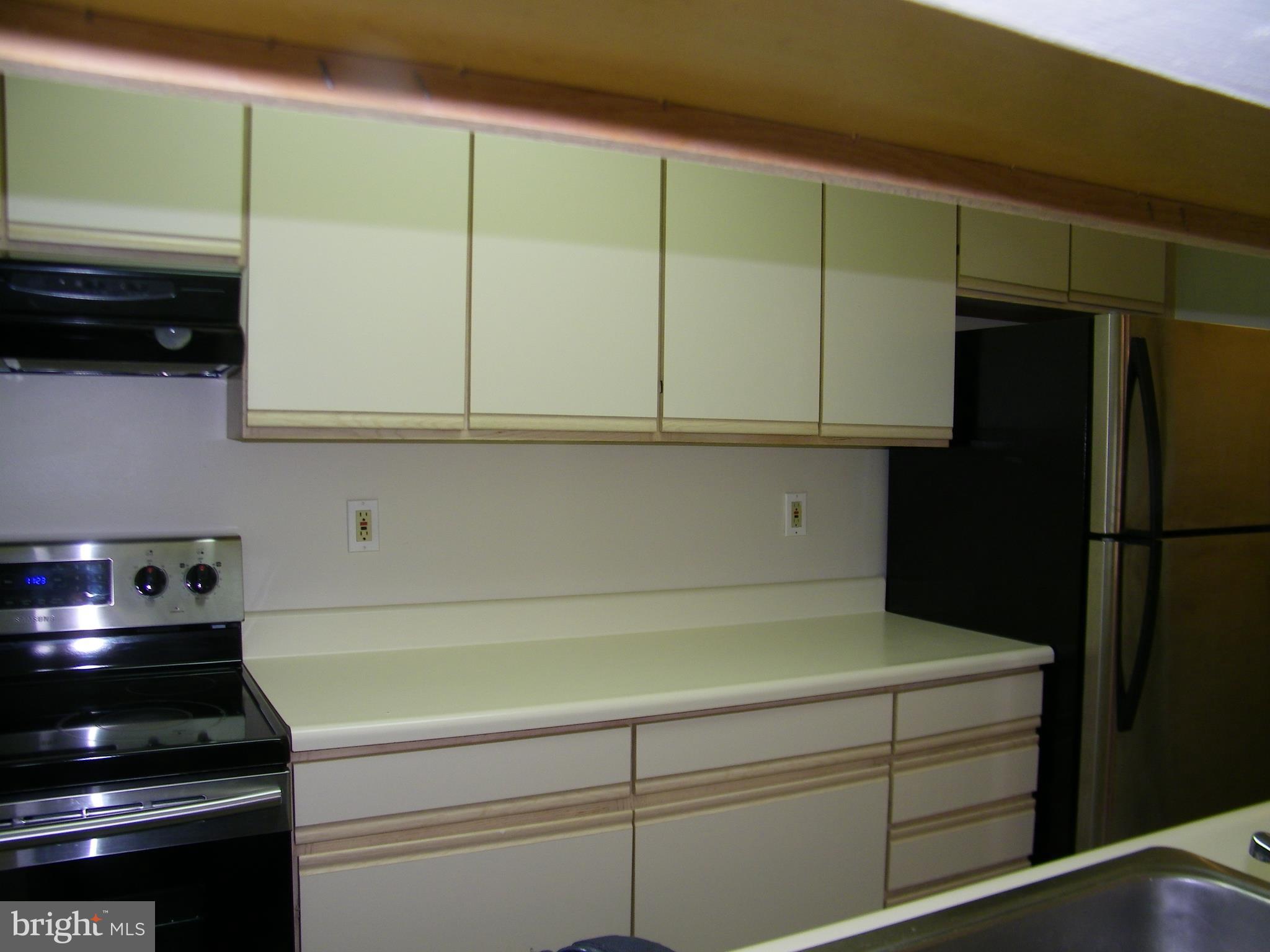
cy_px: 476
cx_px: 635
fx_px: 1027
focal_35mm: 28
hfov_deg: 63.4
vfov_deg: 49.7
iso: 80
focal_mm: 5
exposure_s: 1/30
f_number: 3.5
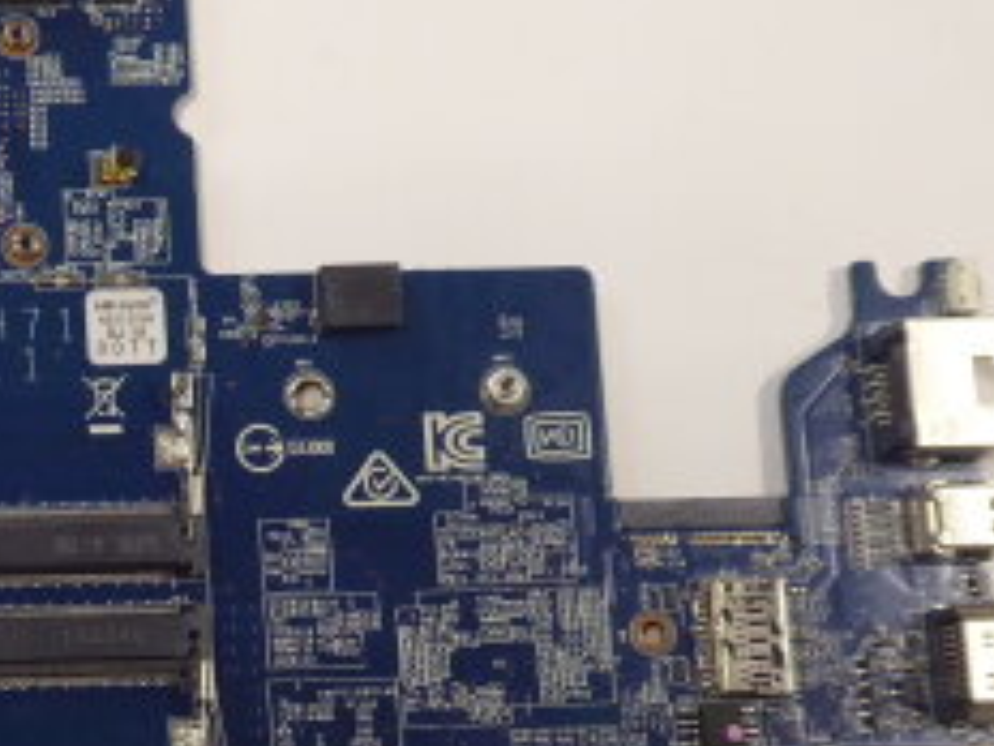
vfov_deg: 19.5
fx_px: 2154
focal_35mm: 75
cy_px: 575
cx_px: -120
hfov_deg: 24.2
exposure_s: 1/60
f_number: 3.5
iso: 400
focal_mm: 5
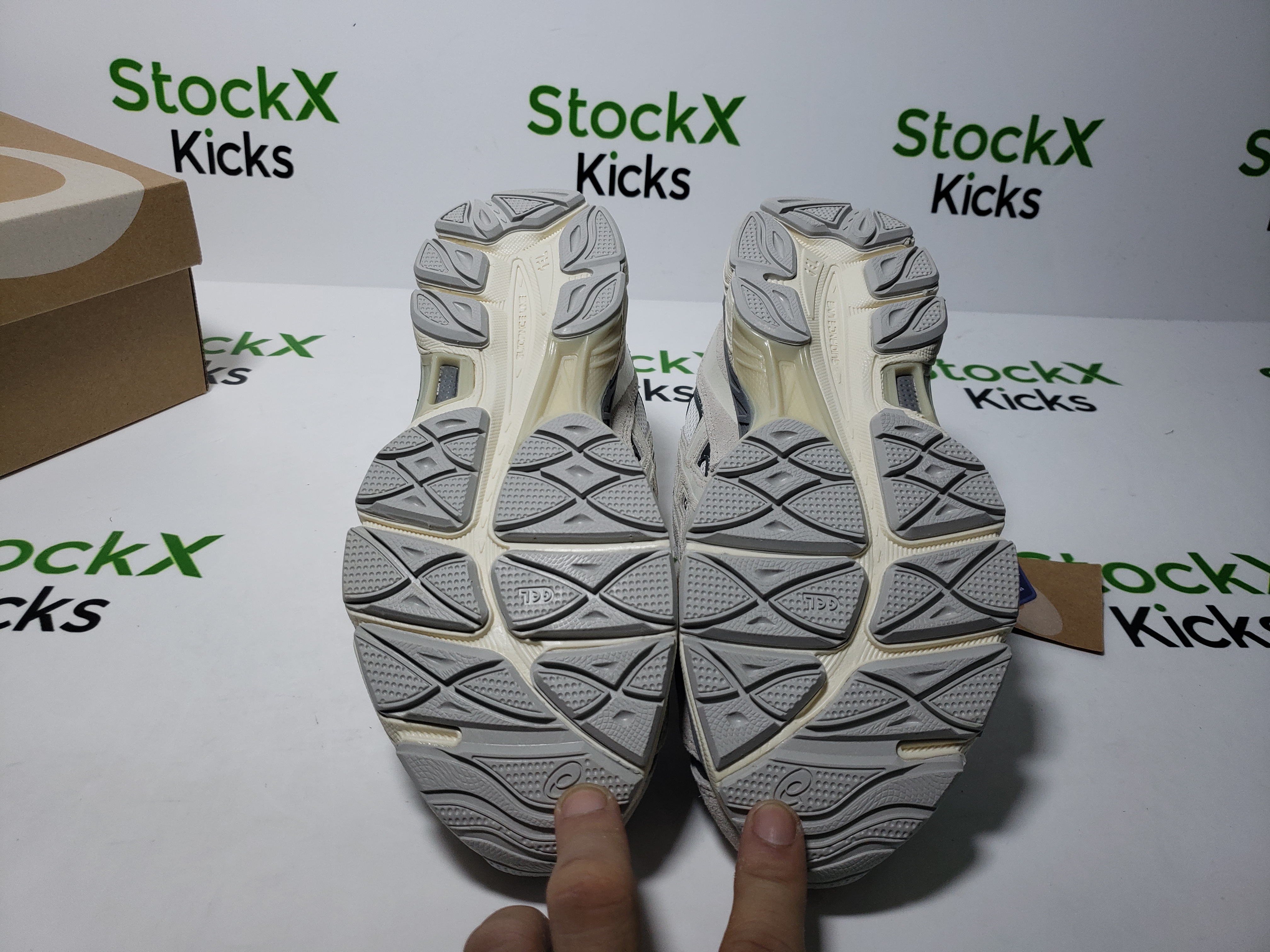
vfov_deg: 53.1
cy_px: 476
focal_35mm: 26
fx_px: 954
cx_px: 635
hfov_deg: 67.3
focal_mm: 4.3
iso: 50
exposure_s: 1/622
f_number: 1.5
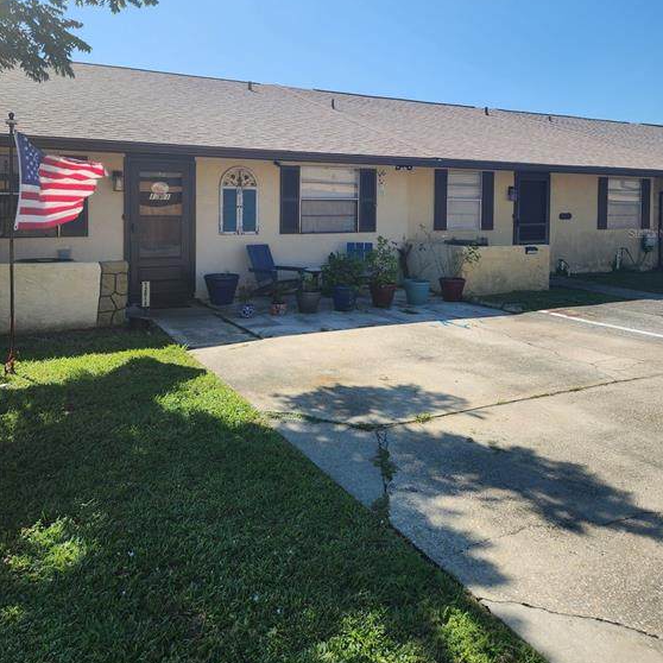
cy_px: 233
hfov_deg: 57.3
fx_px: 607
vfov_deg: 56.3
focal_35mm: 28
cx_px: 340
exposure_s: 1/1636
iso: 20
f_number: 1.8
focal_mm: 5.4
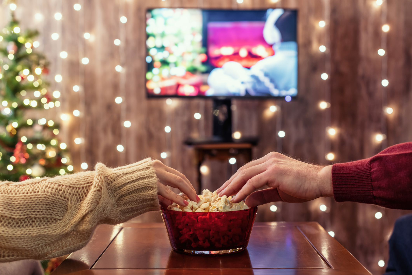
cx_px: 206
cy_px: 138
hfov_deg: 39.6
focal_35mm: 50
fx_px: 572
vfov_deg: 27.0
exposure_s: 1/13
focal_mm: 50
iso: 200
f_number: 4
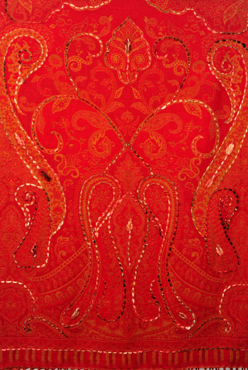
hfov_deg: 27.1
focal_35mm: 50
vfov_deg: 39.6
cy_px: 185
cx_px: 124
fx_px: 515
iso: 200
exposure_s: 1/125
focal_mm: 50
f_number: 9
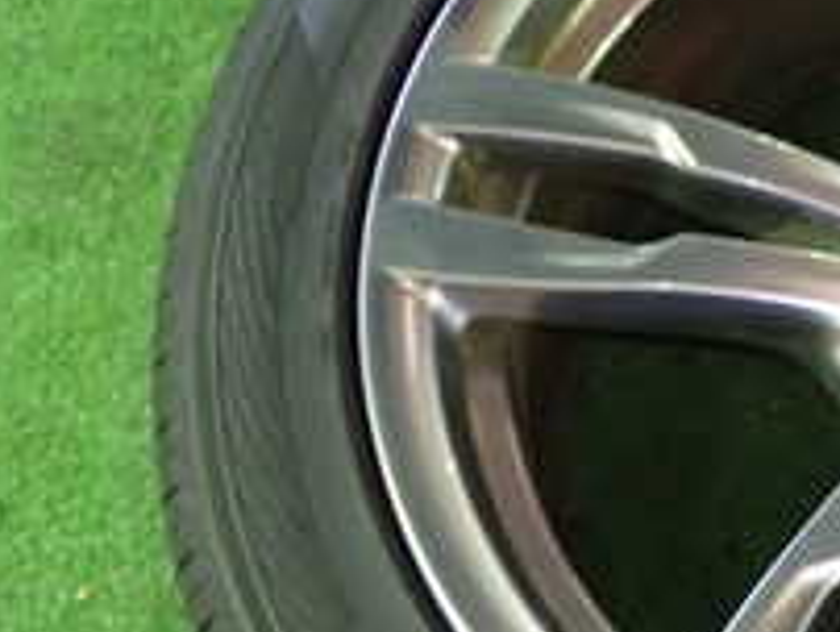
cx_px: 1127
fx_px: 2162
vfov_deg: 16.6
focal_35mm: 89
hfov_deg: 20.0
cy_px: 403
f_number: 2.3
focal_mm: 5.4
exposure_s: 1/25
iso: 800
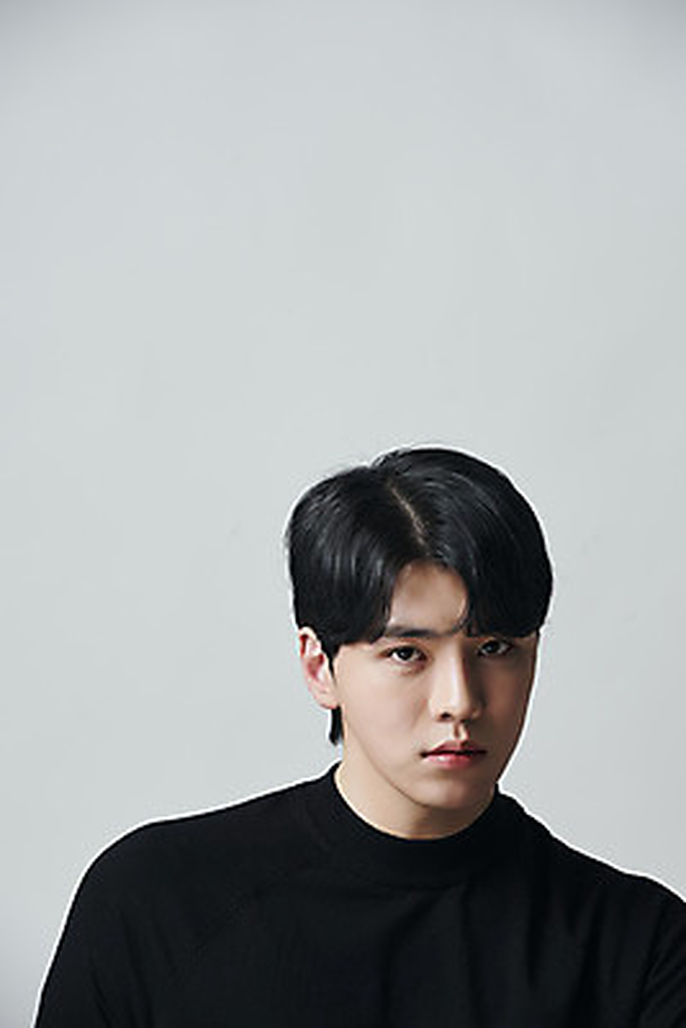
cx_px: 343
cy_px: 514
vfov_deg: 14.6
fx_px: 3998
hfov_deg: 9.8
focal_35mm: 140
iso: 64
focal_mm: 140
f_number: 7.1
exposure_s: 1/125
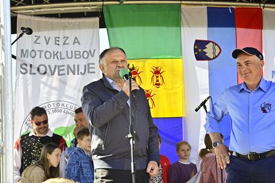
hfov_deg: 17.6
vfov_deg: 11.8
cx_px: 138
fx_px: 886
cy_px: 92
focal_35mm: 116
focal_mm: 116
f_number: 11
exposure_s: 1/400
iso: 1600
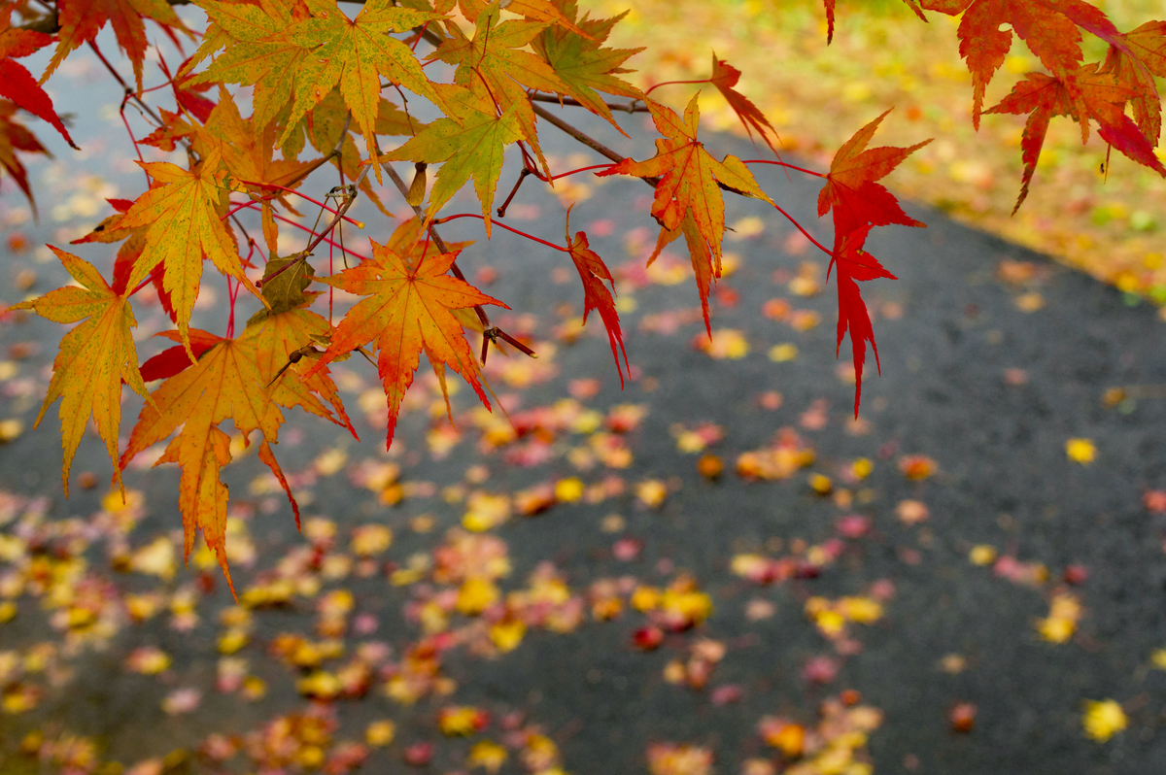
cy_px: 388
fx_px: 1699
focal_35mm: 52
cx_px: 583
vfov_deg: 25.7
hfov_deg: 37.9
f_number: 8
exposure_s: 1/50
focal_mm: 35
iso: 800
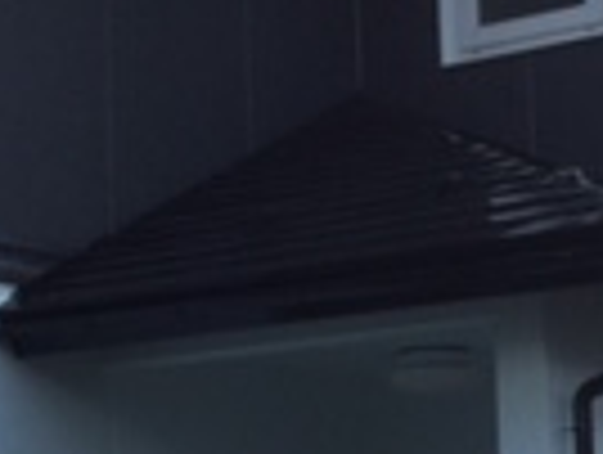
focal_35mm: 138
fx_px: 2408
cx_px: 32
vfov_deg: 10.8
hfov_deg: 14.1
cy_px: 234
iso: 32
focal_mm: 4.15
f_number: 2.2
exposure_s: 1/1130
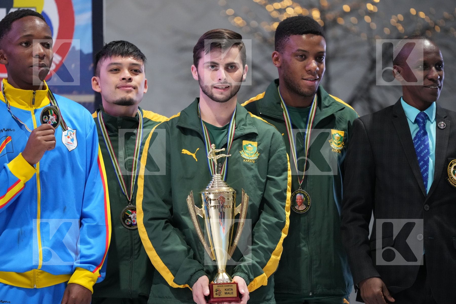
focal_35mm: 200
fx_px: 2533
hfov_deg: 10.3
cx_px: 228
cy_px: 152
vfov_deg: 6.9
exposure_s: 1/250
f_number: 2.8
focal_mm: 200
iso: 5000
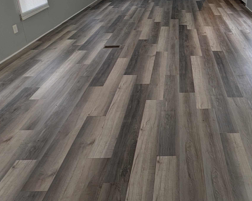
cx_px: 188
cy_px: 31
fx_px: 209
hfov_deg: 59.0
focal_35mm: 28
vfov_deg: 47.7
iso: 58
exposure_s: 1/120
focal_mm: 2.23
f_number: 1.95
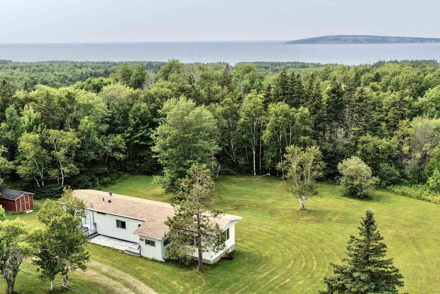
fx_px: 464
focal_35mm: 38
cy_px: 175
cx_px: 219
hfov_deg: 50.7
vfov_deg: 34.9
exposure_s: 1/1000
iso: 200
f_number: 2.8
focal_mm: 14.45
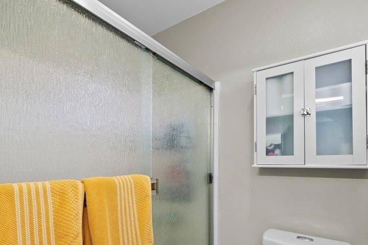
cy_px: 162
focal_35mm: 20
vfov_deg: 60.5
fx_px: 204
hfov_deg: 84.0
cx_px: 180
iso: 250
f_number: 9
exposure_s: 1/1.25
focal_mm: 14
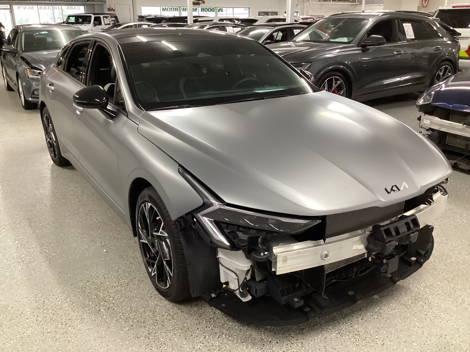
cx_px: 235
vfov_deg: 45.4
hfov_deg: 58.4
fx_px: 421
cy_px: 176
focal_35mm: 31
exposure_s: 1/60
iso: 320
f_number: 2.4
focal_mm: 3.3
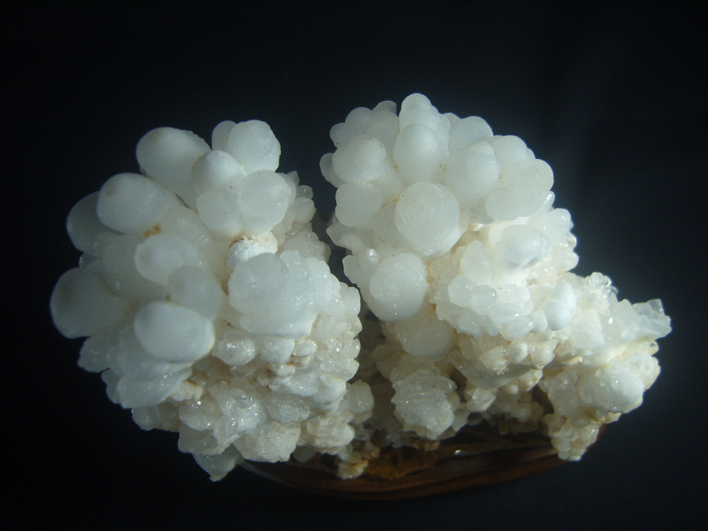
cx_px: 354
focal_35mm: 35
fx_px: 716
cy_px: 266
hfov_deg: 52.6
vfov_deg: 40.7
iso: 80
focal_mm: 7.4
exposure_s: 1/180
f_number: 7.1
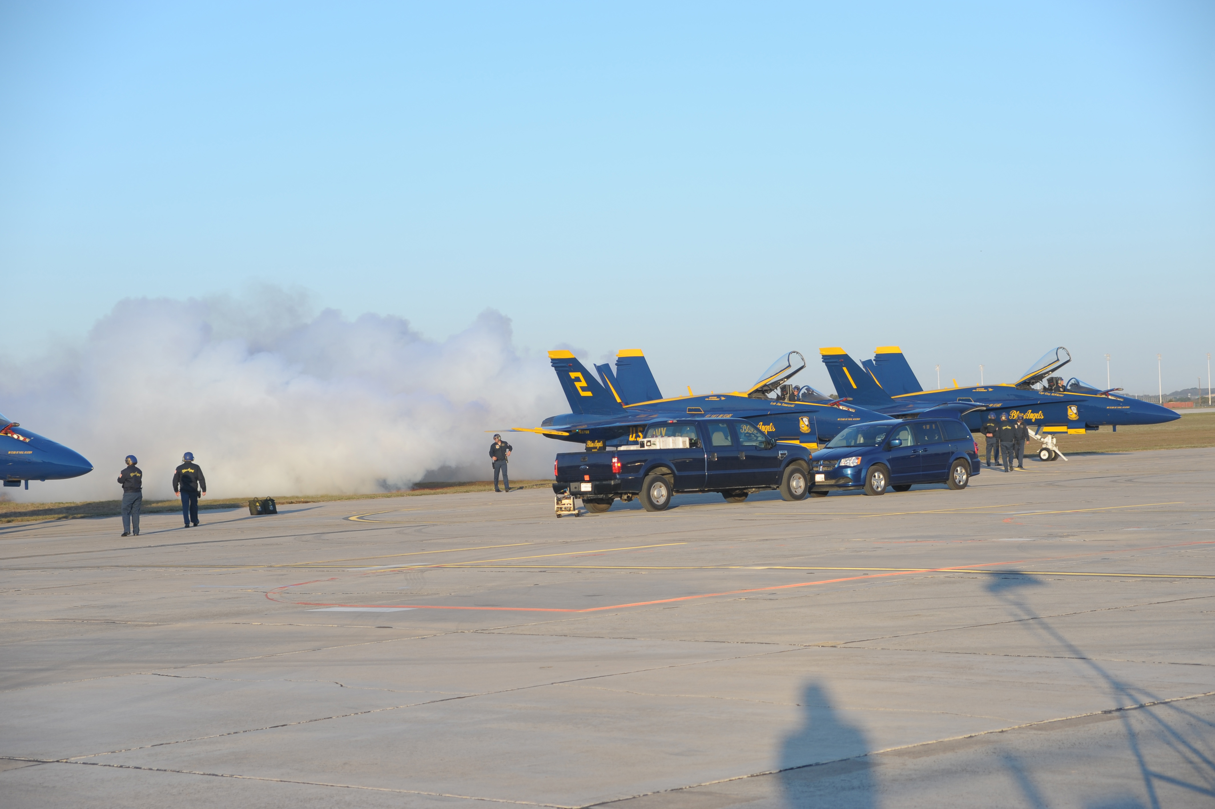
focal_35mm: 75
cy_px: 404
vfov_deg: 18.2
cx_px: 608
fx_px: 2530
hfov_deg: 27.0
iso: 200
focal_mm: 75
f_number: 7.1
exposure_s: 1/250
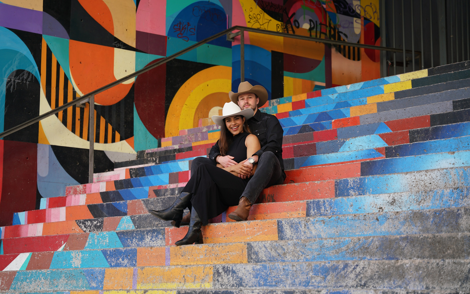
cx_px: 236
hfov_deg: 28.6
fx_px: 922
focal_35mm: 72
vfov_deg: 18.1
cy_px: 141
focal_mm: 70
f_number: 2.8
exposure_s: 1/250
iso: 160
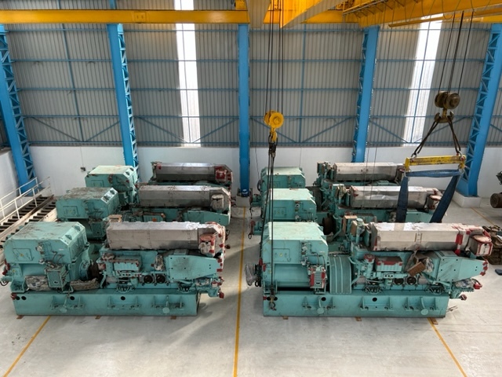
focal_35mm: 26
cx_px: 251
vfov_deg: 53.1
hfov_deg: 67.3
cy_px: 188
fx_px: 377
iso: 64
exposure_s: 1/160
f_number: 1.5
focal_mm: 5.7
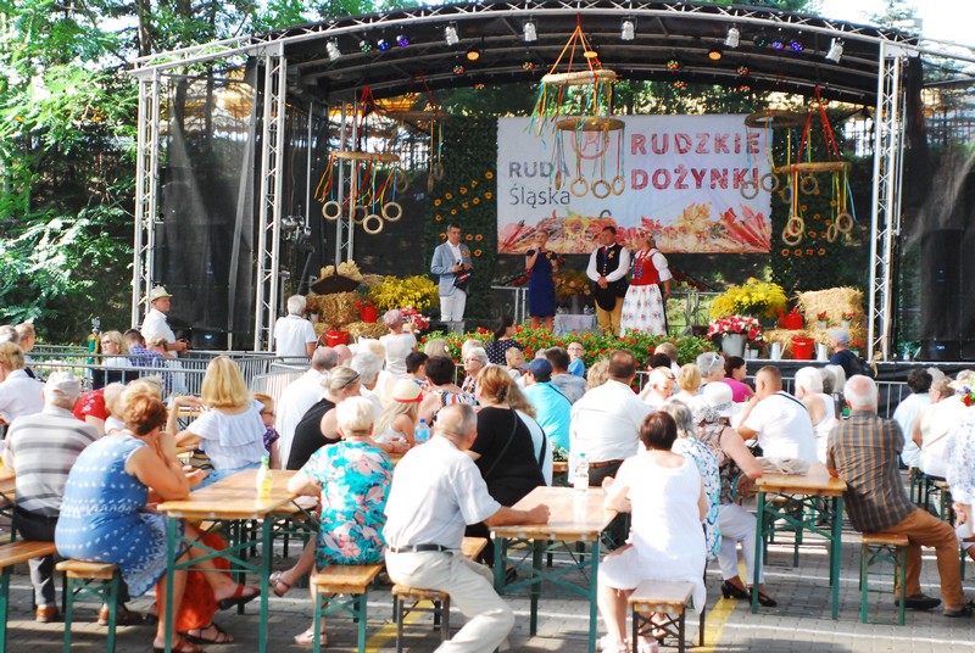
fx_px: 2848
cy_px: 326
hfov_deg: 19.4
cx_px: 488
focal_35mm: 105
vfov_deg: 13.1
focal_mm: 70
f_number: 4.5
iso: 1000
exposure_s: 1/320
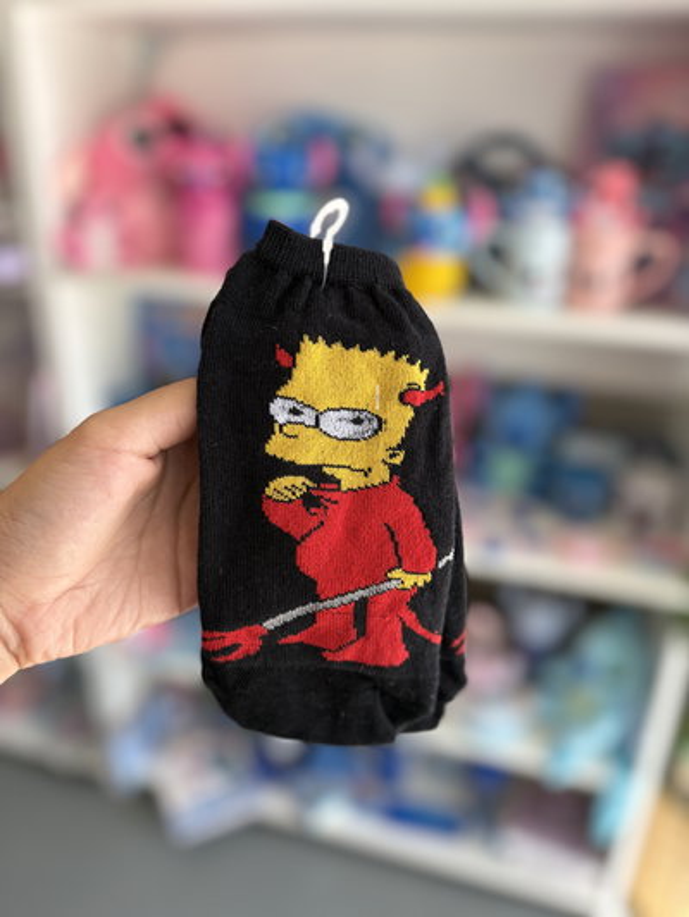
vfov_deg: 67.3
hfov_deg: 53.1
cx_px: 344
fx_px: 690
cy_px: 458
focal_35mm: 26
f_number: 1.6
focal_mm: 5.96
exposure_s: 1/204
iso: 40
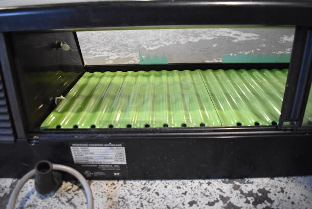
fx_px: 234
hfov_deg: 67.3
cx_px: 156
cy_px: 104
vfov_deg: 48.0
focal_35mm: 27
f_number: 3.5
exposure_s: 1/125
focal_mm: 18
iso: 2800
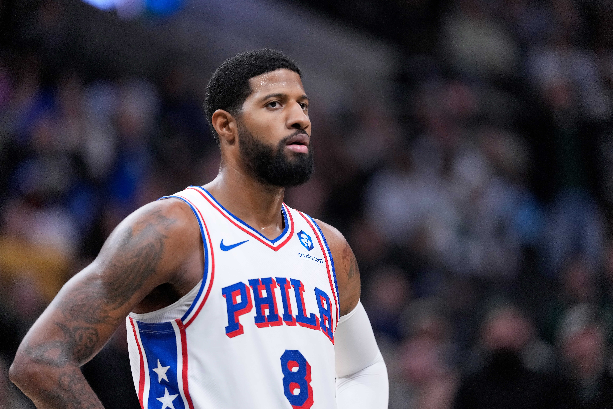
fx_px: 5108
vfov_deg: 4.6
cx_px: 306
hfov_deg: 6.9
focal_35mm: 300
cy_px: 204
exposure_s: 1/1000
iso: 3200
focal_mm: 300
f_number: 2.8
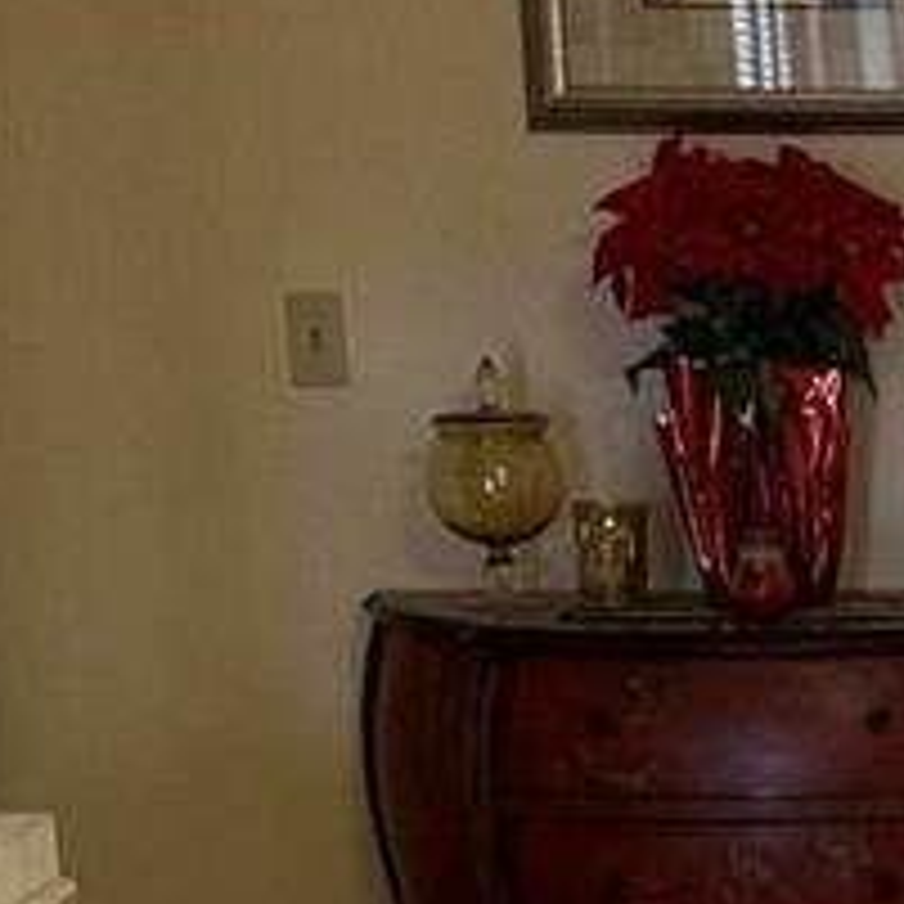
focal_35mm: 162
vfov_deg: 10.5
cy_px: 1309
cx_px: 1484
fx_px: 4786
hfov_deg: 10.3
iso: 160
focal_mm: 6.86
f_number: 1.78
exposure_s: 1/120
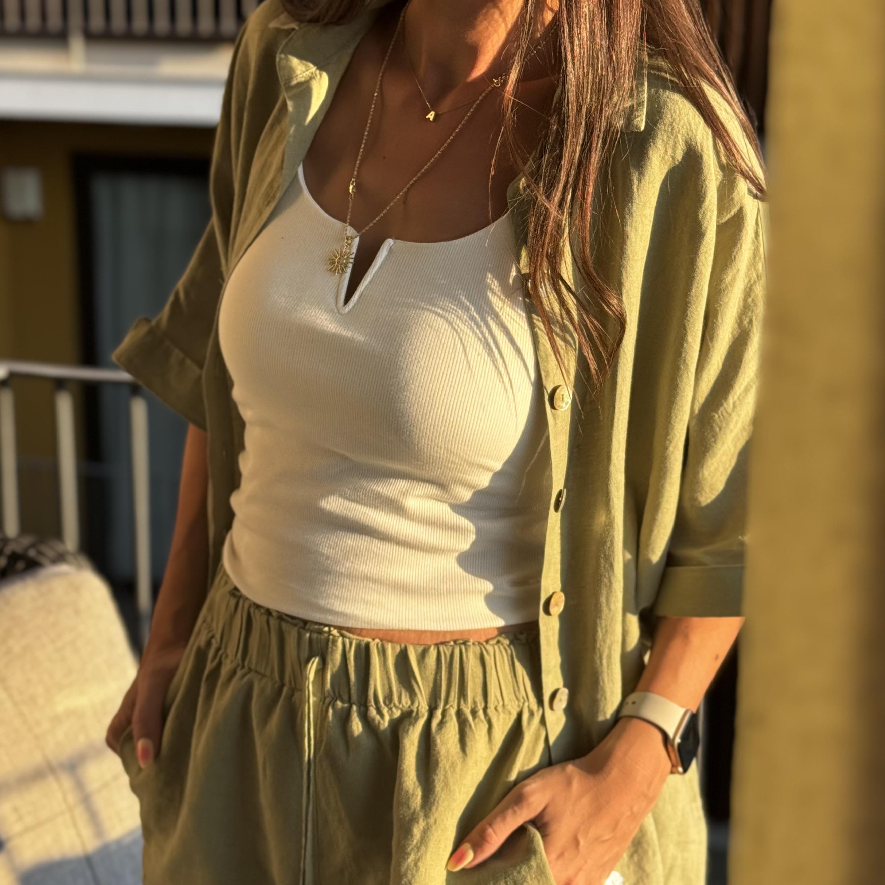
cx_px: 501
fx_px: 1880
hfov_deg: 26.5
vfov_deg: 26.4
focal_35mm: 65
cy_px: 526
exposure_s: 1/593
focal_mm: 6.76
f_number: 1.78
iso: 64
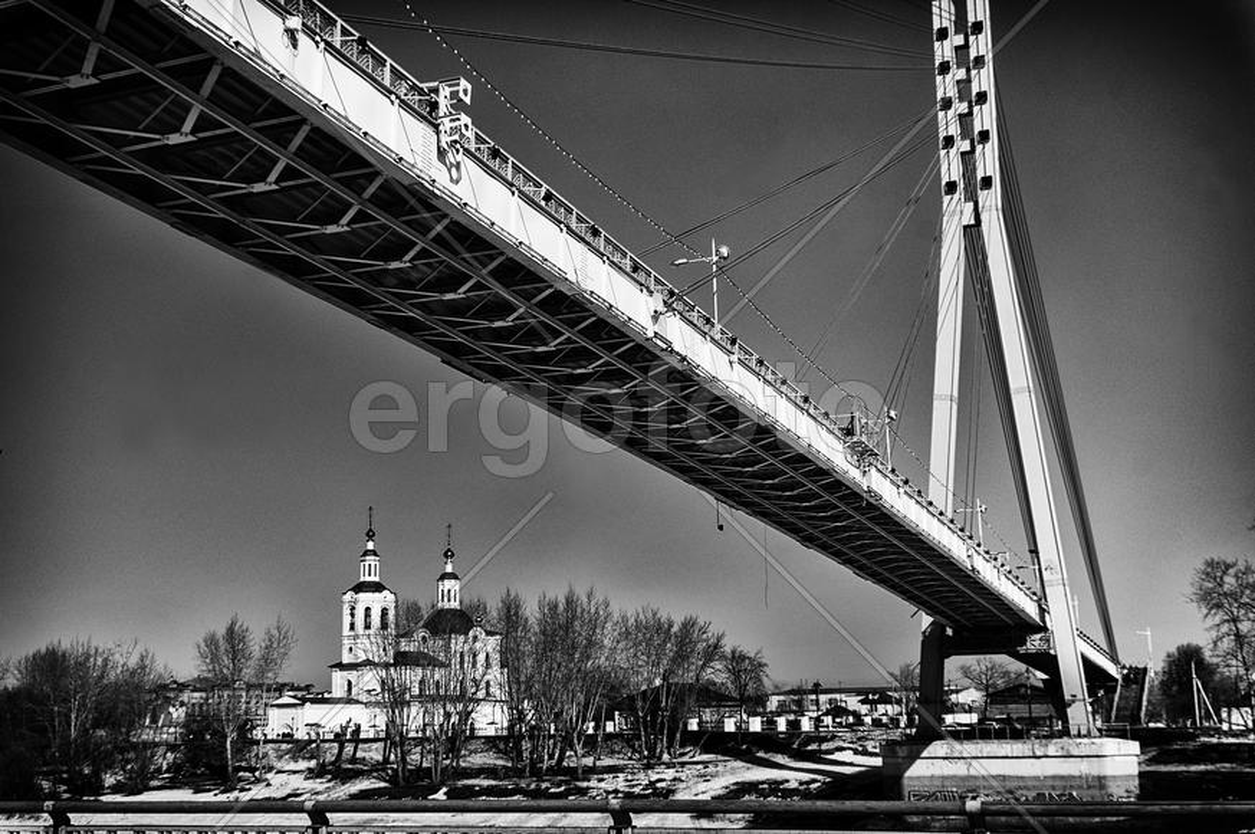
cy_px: 417
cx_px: 628
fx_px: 1463
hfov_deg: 46.4
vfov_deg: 31.8
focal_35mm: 42
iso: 100
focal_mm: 28
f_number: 10
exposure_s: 1/500
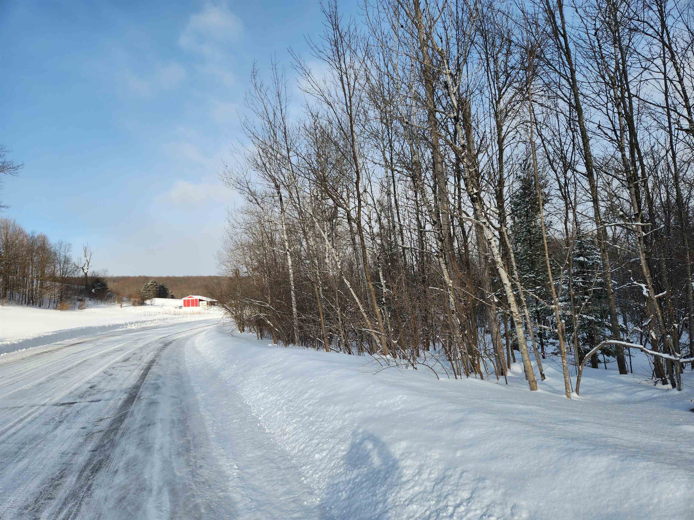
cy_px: 260
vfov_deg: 58.9
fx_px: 461
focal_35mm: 23
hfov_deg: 73.9
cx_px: 347
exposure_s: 1/1033
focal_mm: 5.4
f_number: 1.8
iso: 20
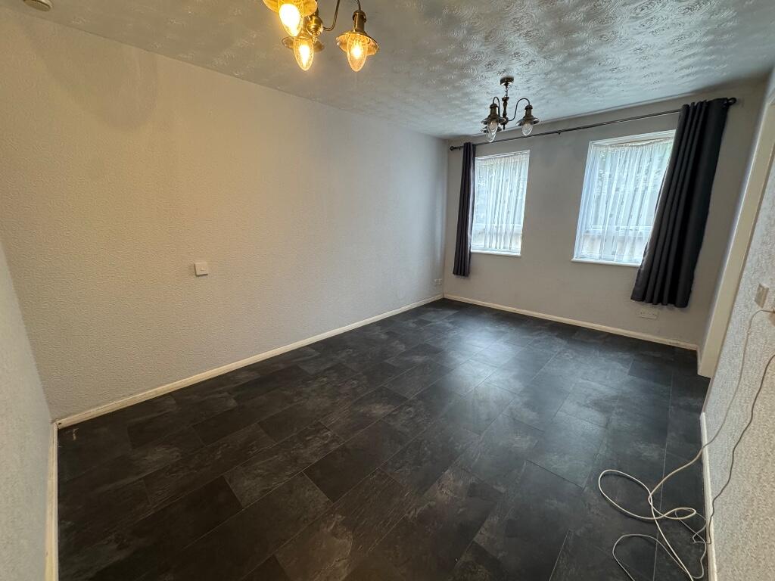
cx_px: 388
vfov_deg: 85.7
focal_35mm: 14
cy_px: 290
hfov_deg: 102.1
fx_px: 313
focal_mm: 2.22
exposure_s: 1/100
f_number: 2.2
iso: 320
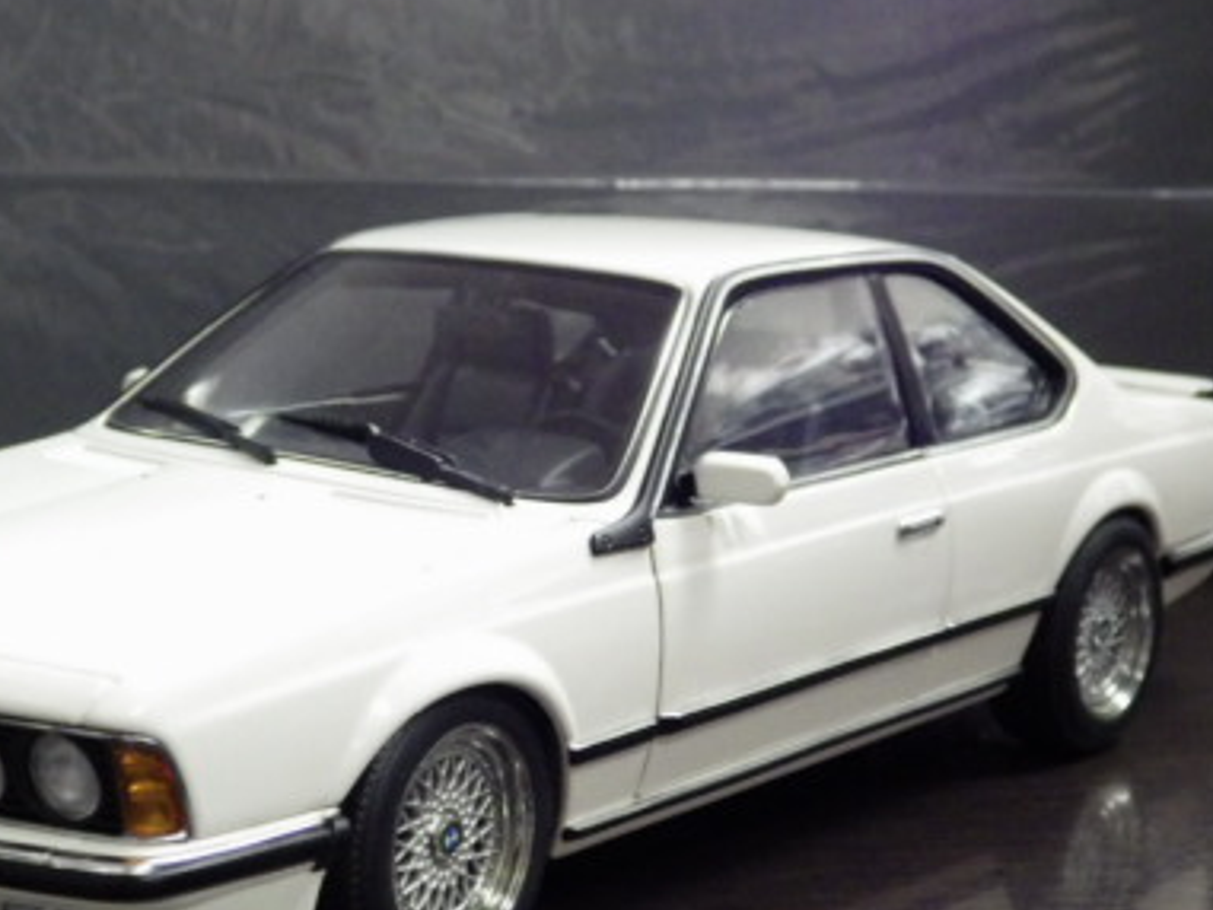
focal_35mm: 84
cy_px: 433
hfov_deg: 23.2
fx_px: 2944
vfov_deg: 17.6
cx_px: 417
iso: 800
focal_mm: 9
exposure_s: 1/30
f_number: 3.8
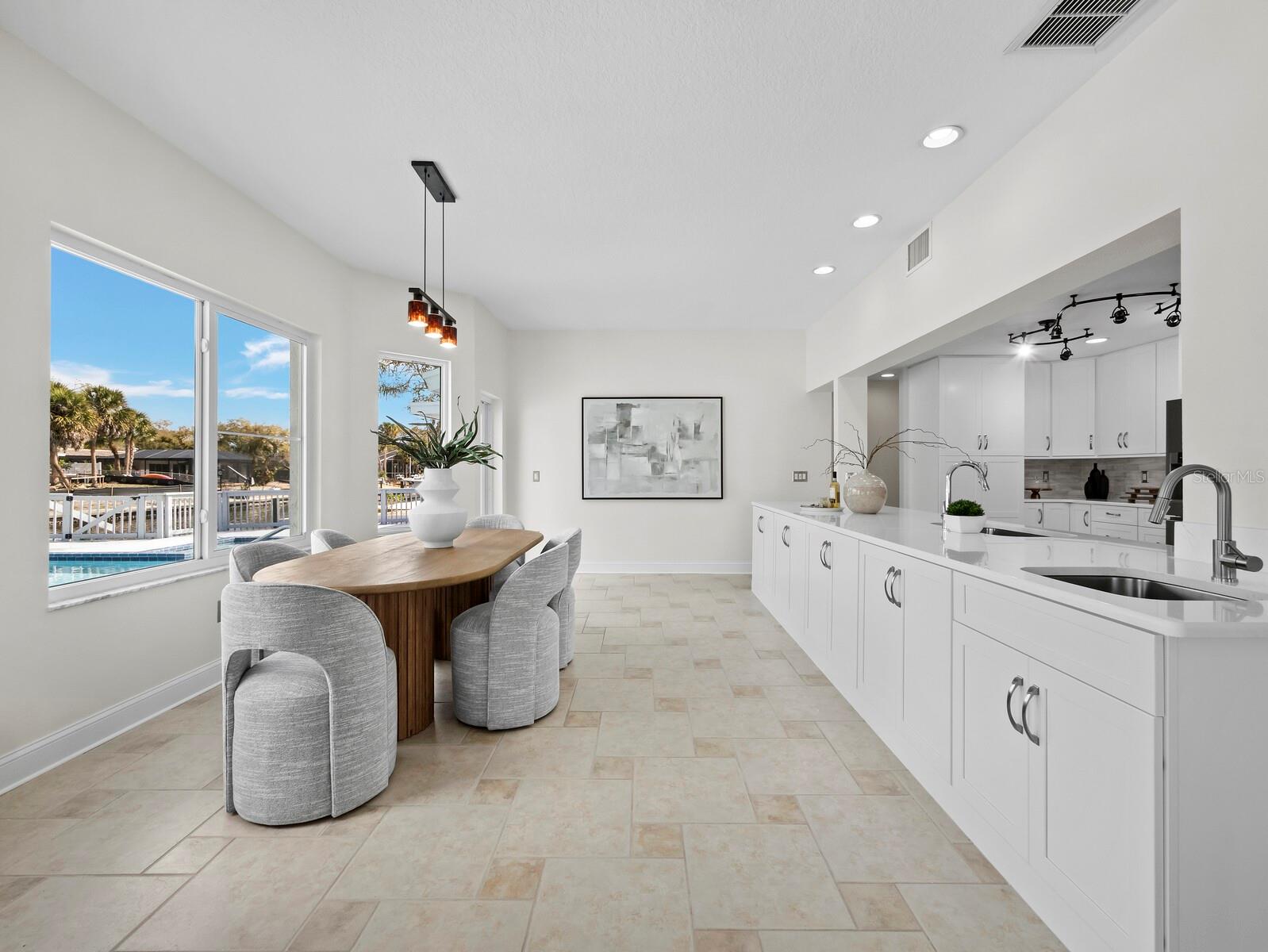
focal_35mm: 14
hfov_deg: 102.0
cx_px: 634
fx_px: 513
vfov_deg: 85.7
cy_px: 476
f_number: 11
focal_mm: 7
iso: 320
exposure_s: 1/10
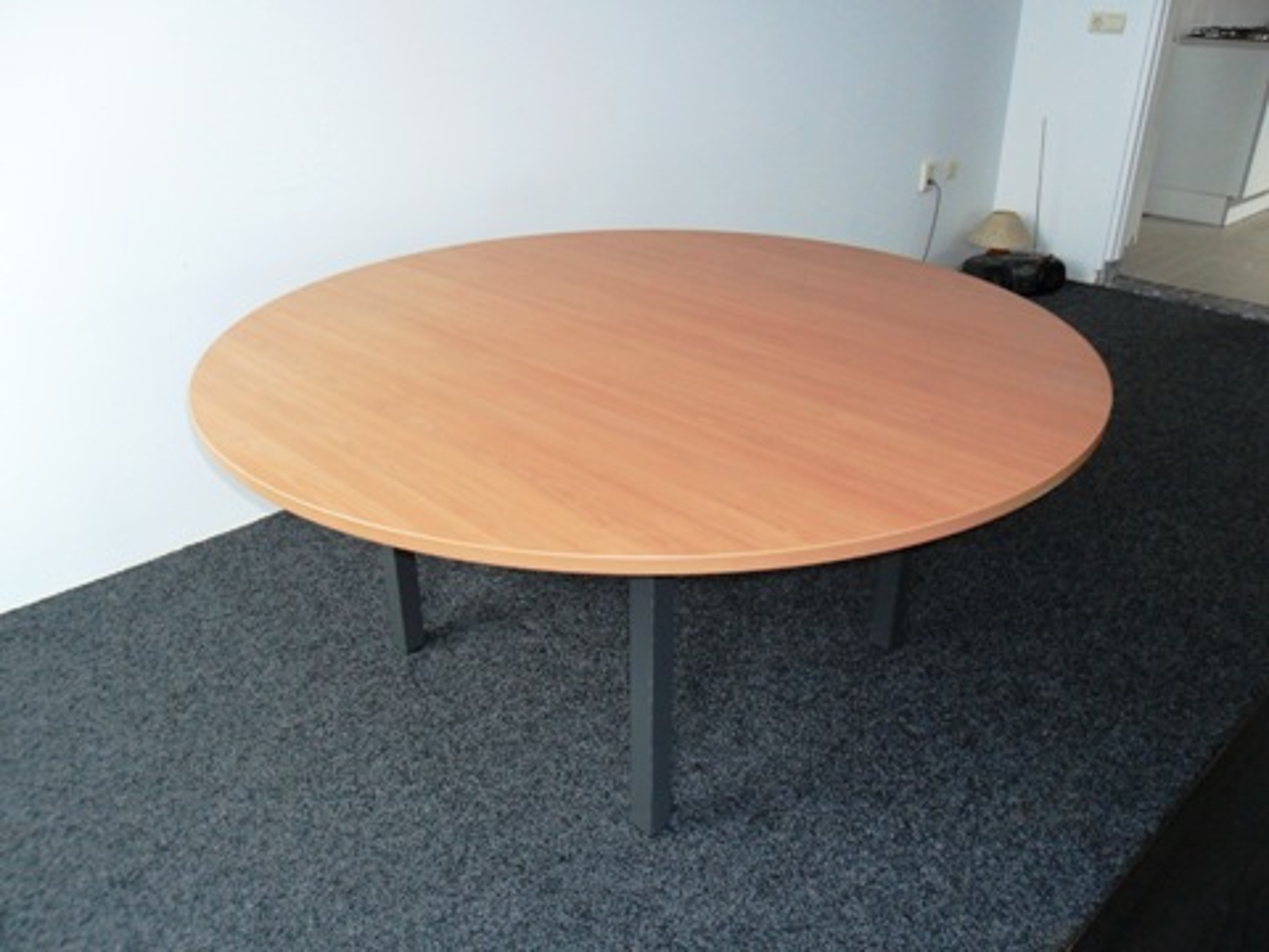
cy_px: 476
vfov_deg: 51.4
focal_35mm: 27
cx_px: 634
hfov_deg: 65.3
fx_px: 990
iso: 200
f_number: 3.5
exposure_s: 1/45
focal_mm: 4.9
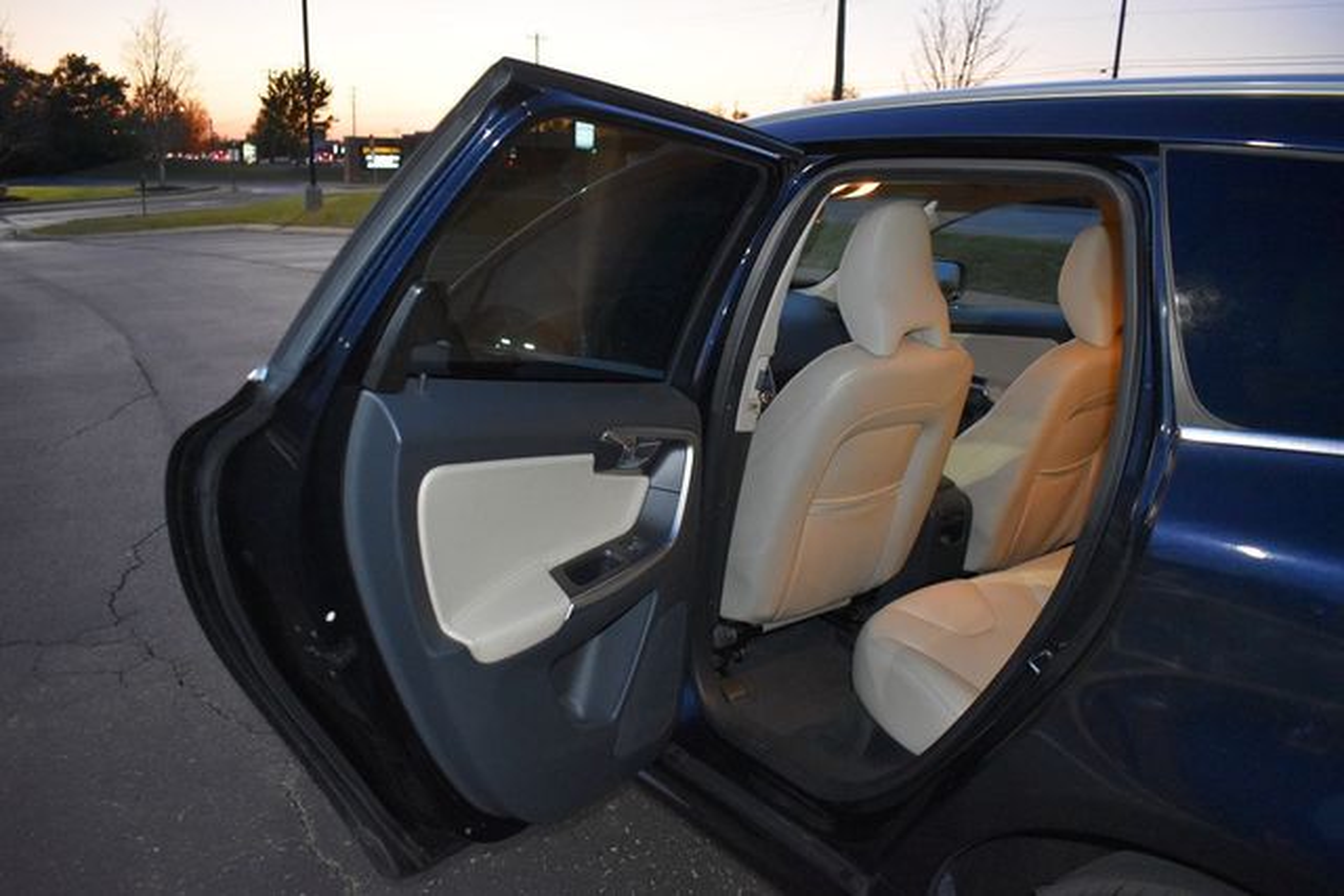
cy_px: 448
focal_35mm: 27
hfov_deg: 67.4
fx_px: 1008
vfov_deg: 48.0
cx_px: 672
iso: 2000
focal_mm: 18
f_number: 3.5
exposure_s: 1/60
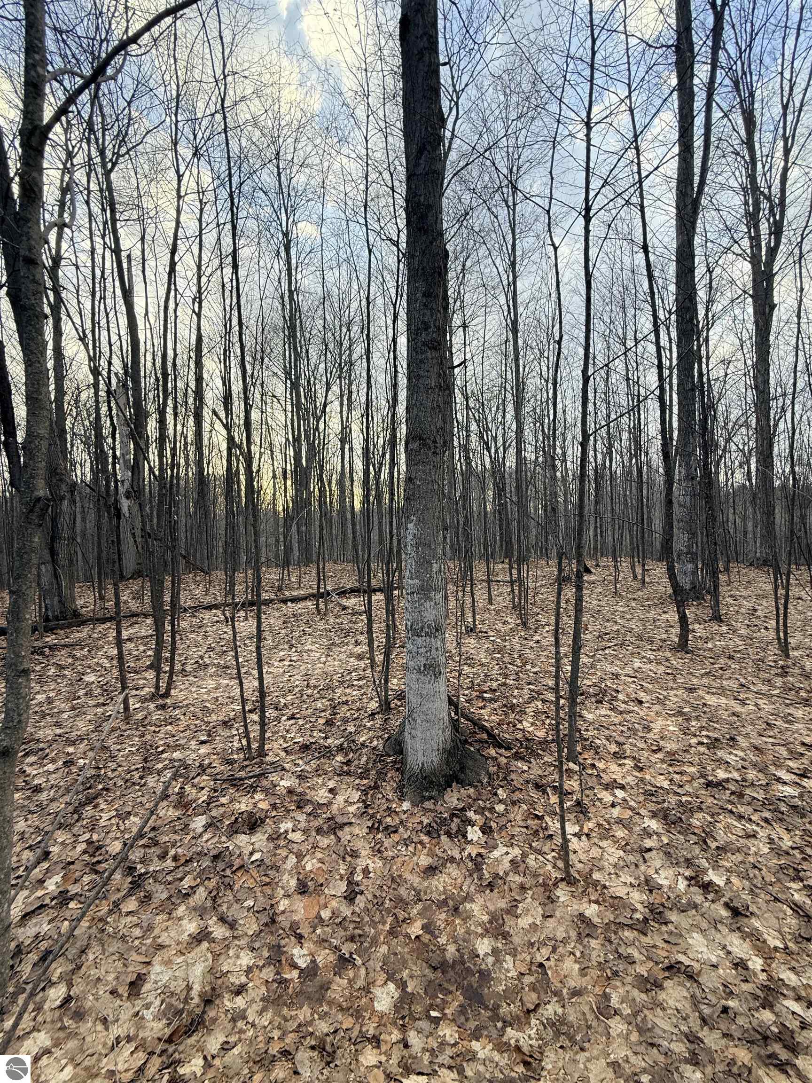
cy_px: 542
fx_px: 438
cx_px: 406
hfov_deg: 85.7
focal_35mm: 14
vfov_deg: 102.1
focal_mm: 2.22
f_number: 2.2
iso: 64
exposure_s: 1/99
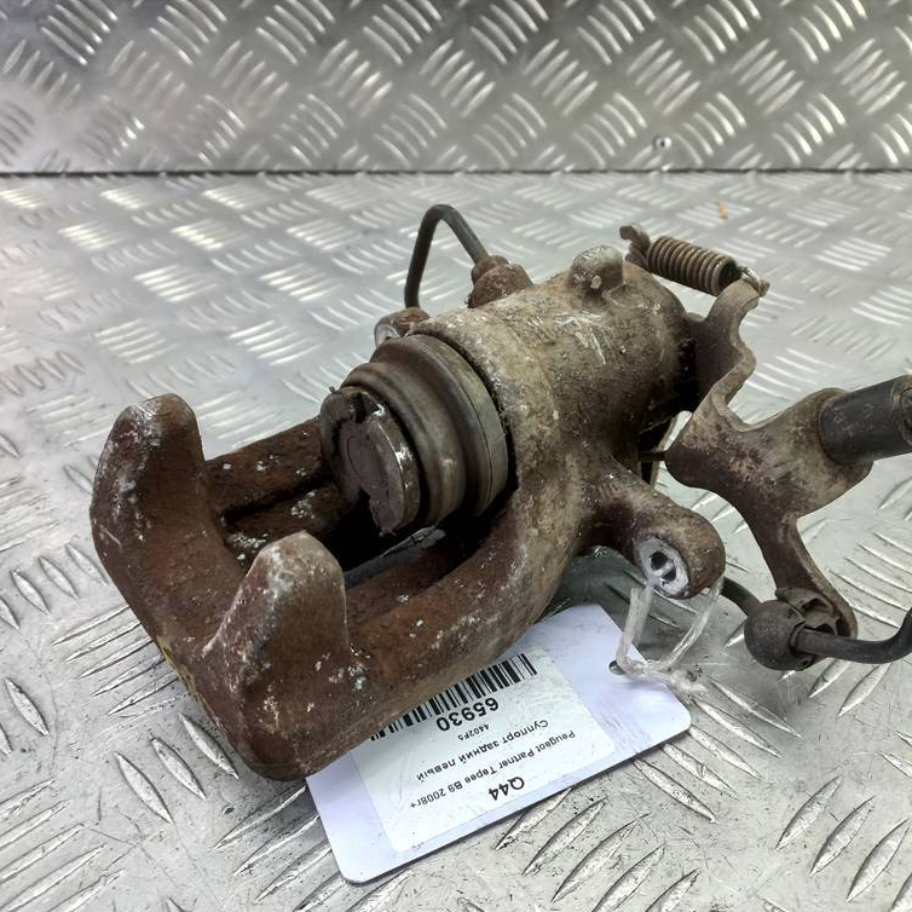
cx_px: 525
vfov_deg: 54.0
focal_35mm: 30
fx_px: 894
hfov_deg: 53.8
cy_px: 461
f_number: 1.8
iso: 100
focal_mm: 4.6
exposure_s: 1/50
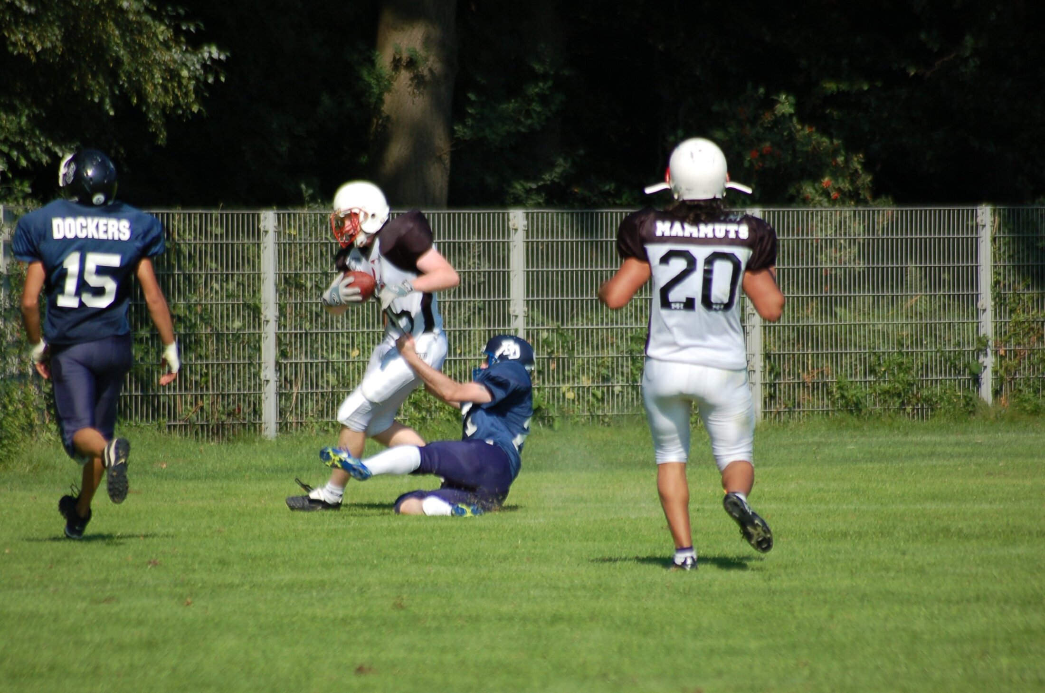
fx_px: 13038
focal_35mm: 450
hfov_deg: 4.6
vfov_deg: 3.0
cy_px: 346
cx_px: 522
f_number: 5.6
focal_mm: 300
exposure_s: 1/1000
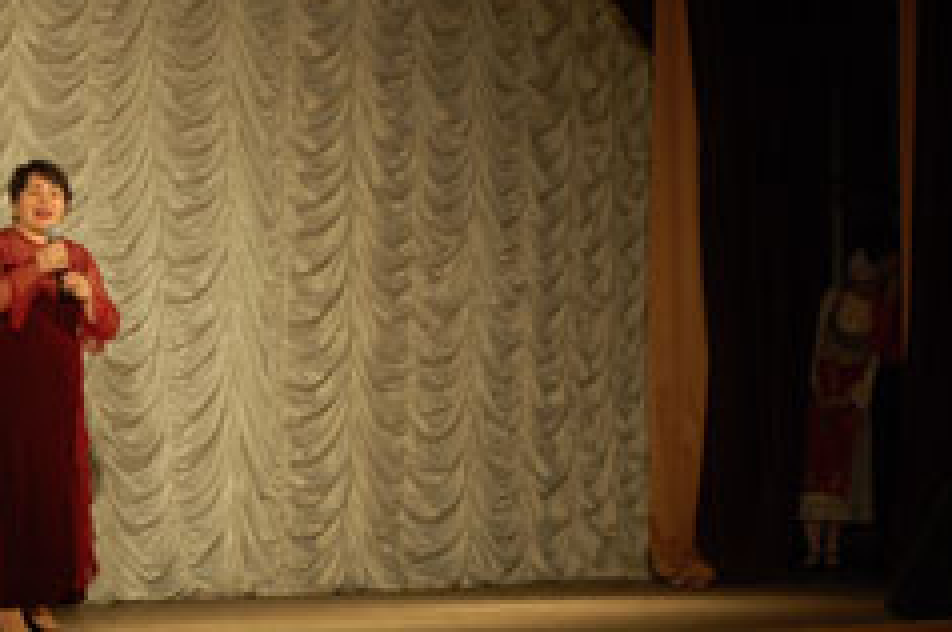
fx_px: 3750
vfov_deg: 9.6
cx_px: 58
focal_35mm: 142
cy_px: 240
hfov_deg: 14.3
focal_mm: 50
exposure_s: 1/125
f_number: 5.6
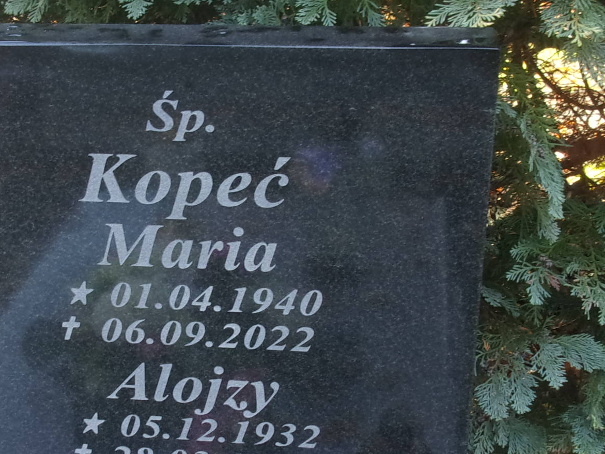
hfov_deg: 31.0
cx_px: 217
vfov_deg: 23.5
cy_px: 299
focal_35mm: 62
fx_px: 1083
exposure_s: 1/34
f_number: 3.9
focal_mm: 5.1
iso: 105
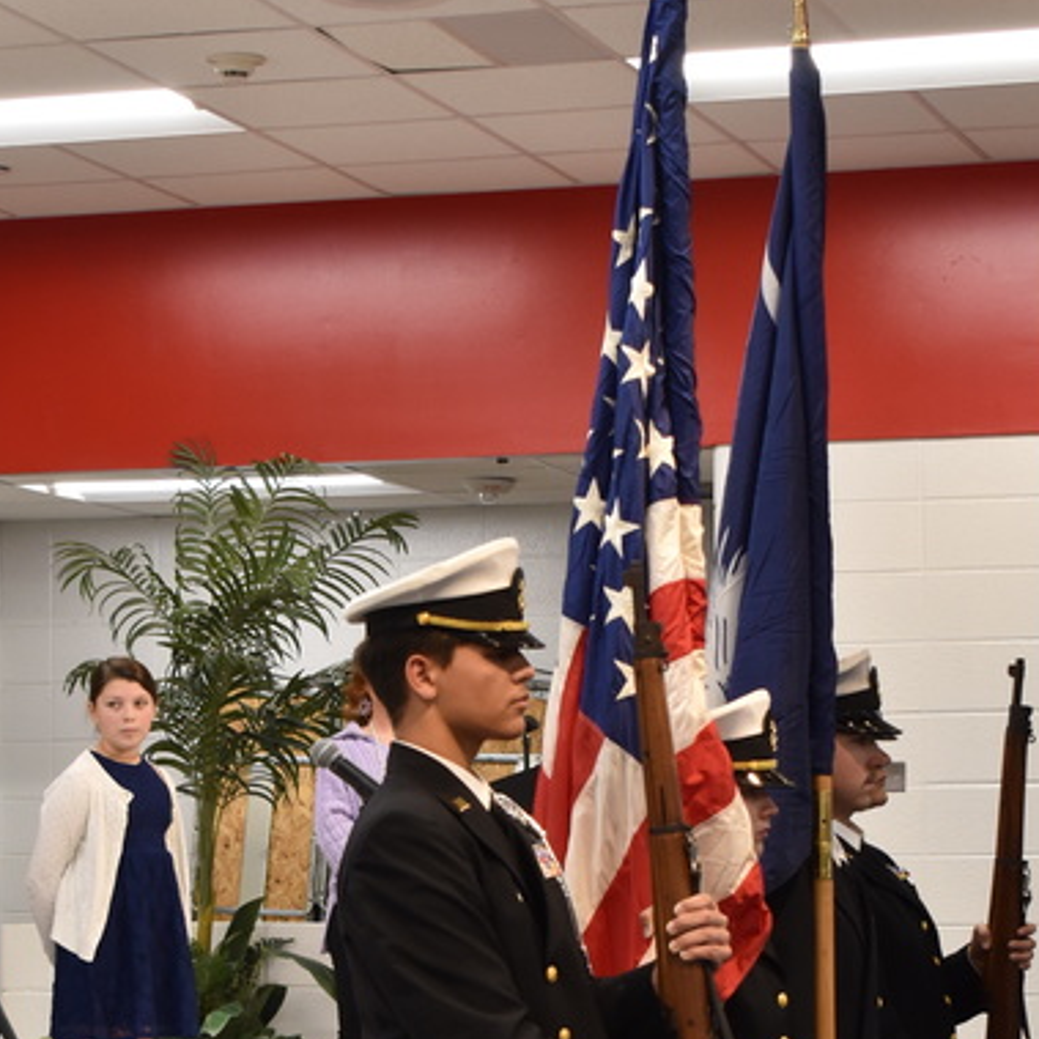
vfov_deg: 15.3
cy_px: 858
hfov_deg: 15.4
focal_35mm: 113
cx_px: 444
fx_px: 3837
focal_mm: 42
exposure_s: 1/60
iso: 720
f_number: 7.1
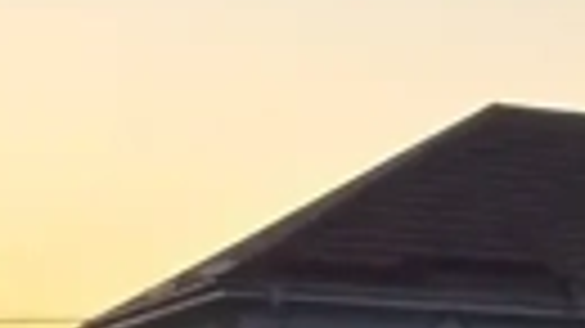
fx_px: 4000
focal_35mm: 258
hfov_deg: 8.2
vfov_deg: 3.9
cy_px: 1928
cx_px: 819
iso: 12
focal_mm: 6.3
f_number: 1.7
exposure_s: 1/50
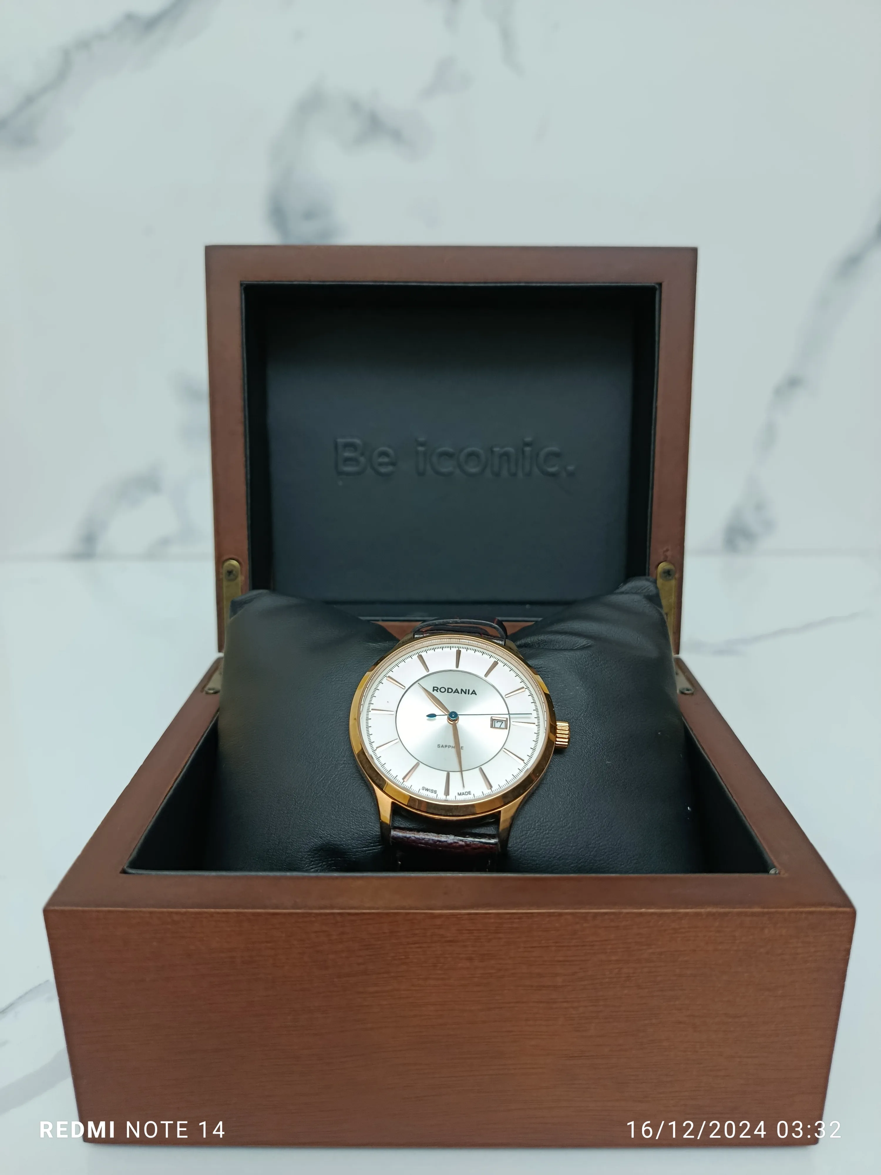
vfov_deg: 71.6
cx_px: 440
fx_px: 814
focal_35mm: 24
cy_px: 588
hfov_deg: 56.8
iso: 788
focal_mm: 5.24
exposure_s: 1/100
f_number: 1.7
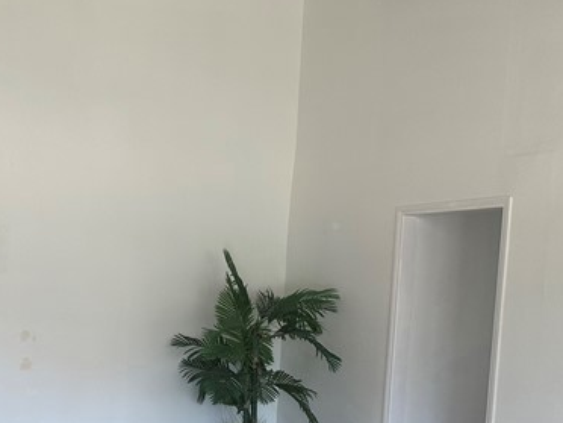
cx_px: 56
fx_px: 1073
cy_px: 429
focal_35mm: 66
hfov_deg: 28.3
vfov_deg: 21.4
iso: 80
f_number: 1.78
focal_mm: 6.86
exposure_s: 1/121
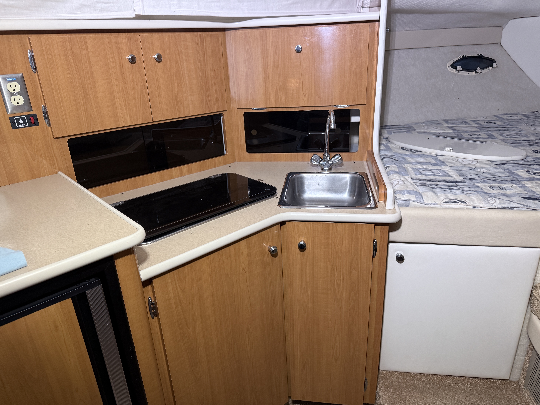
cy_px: 202
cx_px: 270
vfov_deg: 56.8
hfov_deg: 71.6
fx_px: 374
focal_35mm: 24
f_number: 1.78
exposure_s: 1/52
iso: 200
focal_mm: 6.76
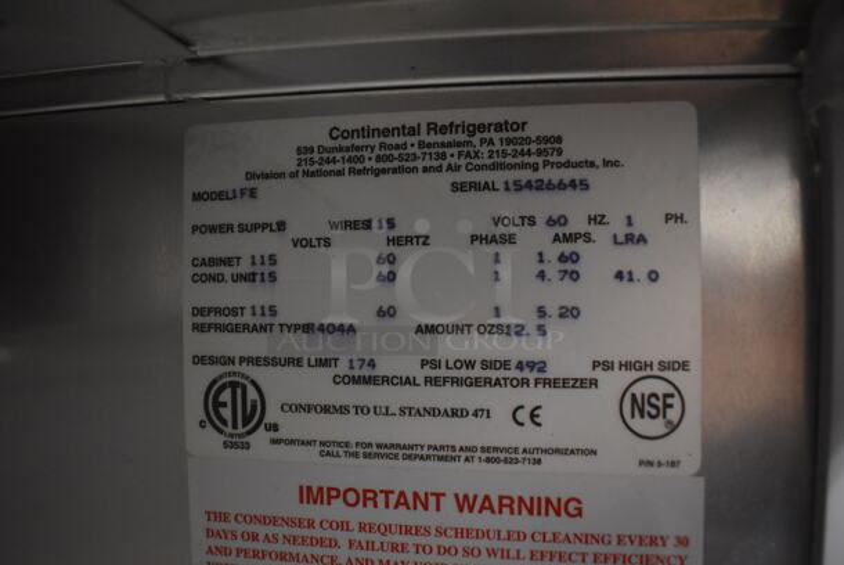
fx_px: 634
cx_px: 422
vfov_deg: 48.0
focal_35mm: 27
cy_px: 282
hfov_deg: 67.3
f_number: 3.5
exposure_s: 1/60
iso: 3200
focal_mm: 18
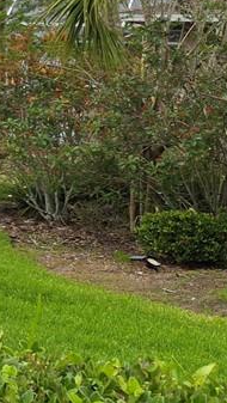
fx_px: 1271
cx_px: -603
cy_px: 50
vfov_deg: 17.8
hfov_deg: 7.8
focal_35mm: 119
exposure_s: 1/1509
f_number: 1.8
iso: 25
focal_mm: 5.4
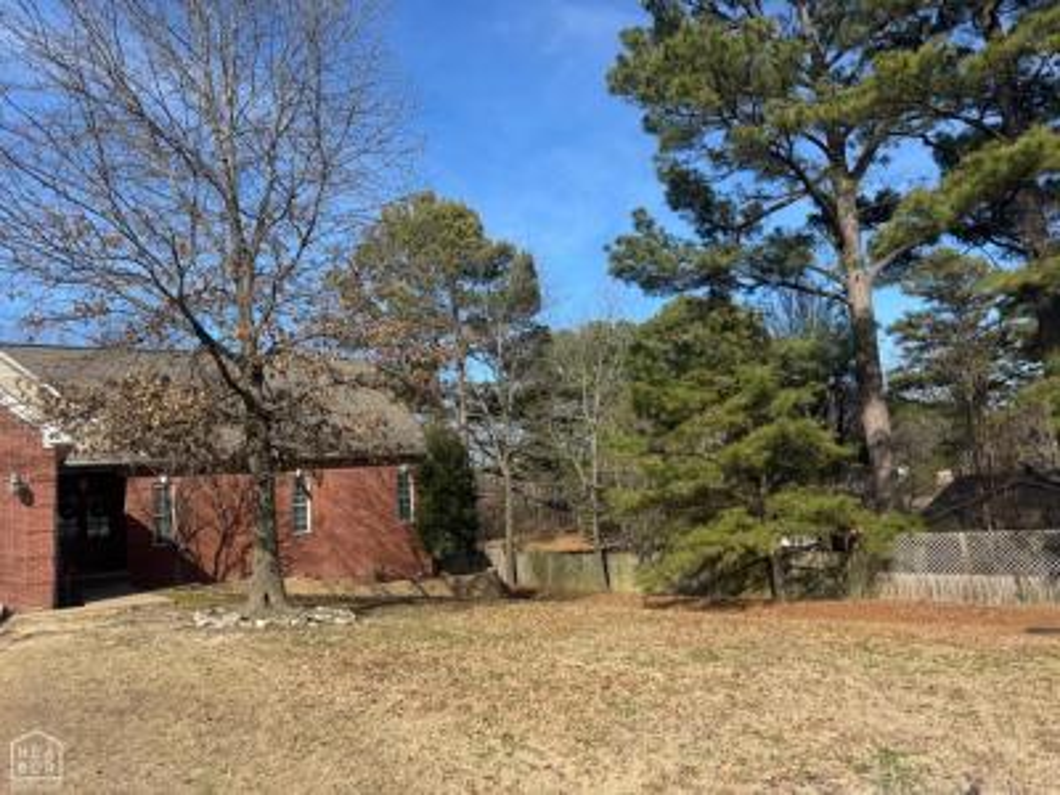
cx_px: 530
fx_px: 735
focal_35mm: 24
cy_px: 398
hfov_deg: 71.6
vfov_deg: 56.8
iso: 80
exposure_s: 1/3096
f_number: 1.78
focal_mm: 6.76
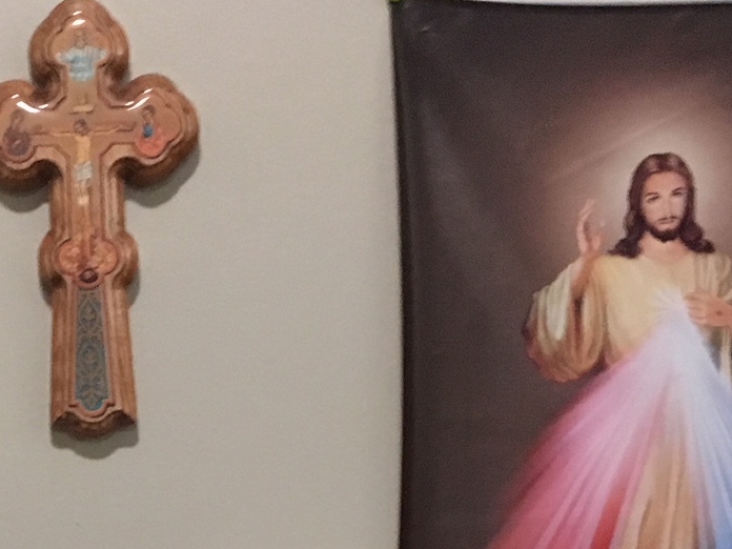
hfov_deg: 22.7
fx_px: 1776
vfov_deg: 16.3
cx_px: 73
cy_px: 774
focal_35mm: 84
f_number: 2.2
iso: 400
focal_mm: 4.15
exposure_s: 1/15
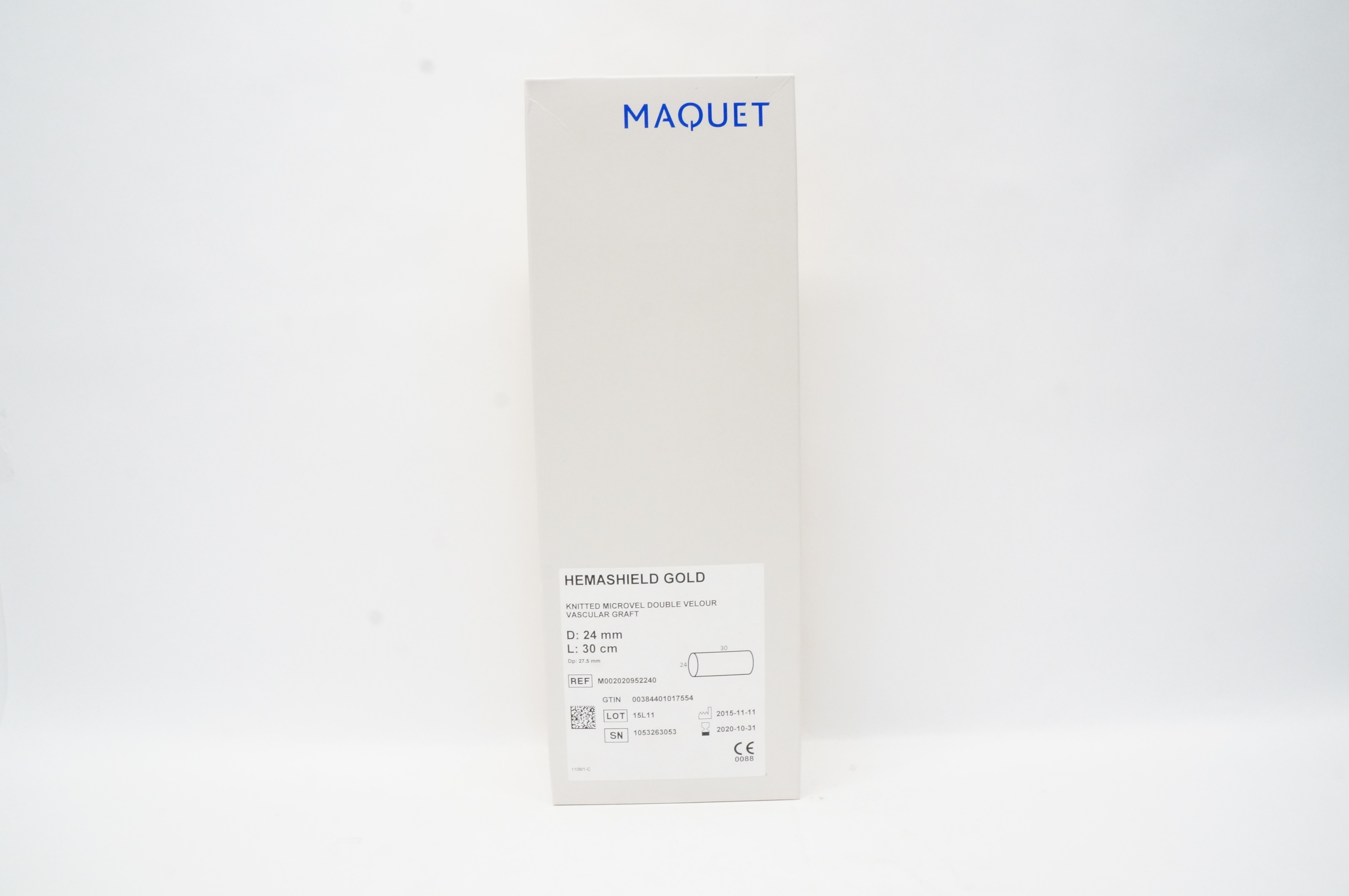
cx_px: 674
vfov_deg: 47.8
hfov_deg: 67.4
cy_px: 448
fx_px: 1011
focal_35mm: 27
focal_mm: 18
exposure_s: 1/25
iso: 1600
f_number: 13
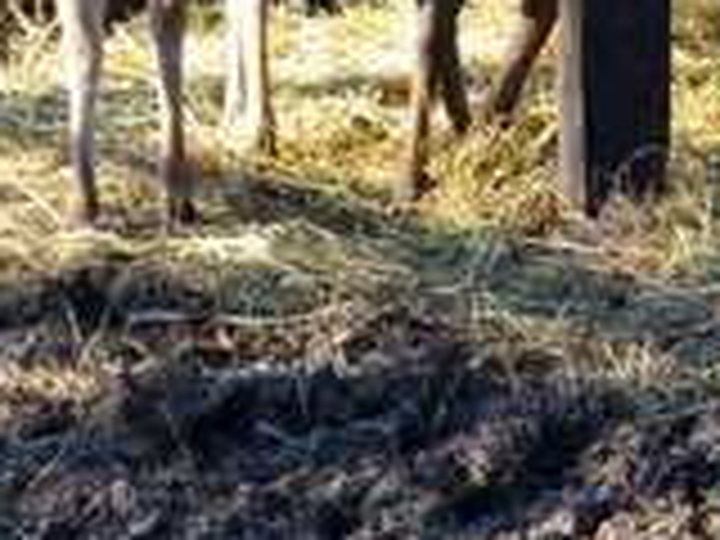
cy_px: -256
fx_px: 8266
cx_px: 1138
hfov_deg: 4.9
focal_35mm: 397
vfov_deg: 3.7
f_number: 9
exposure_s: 1/100
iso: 400
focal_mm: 55
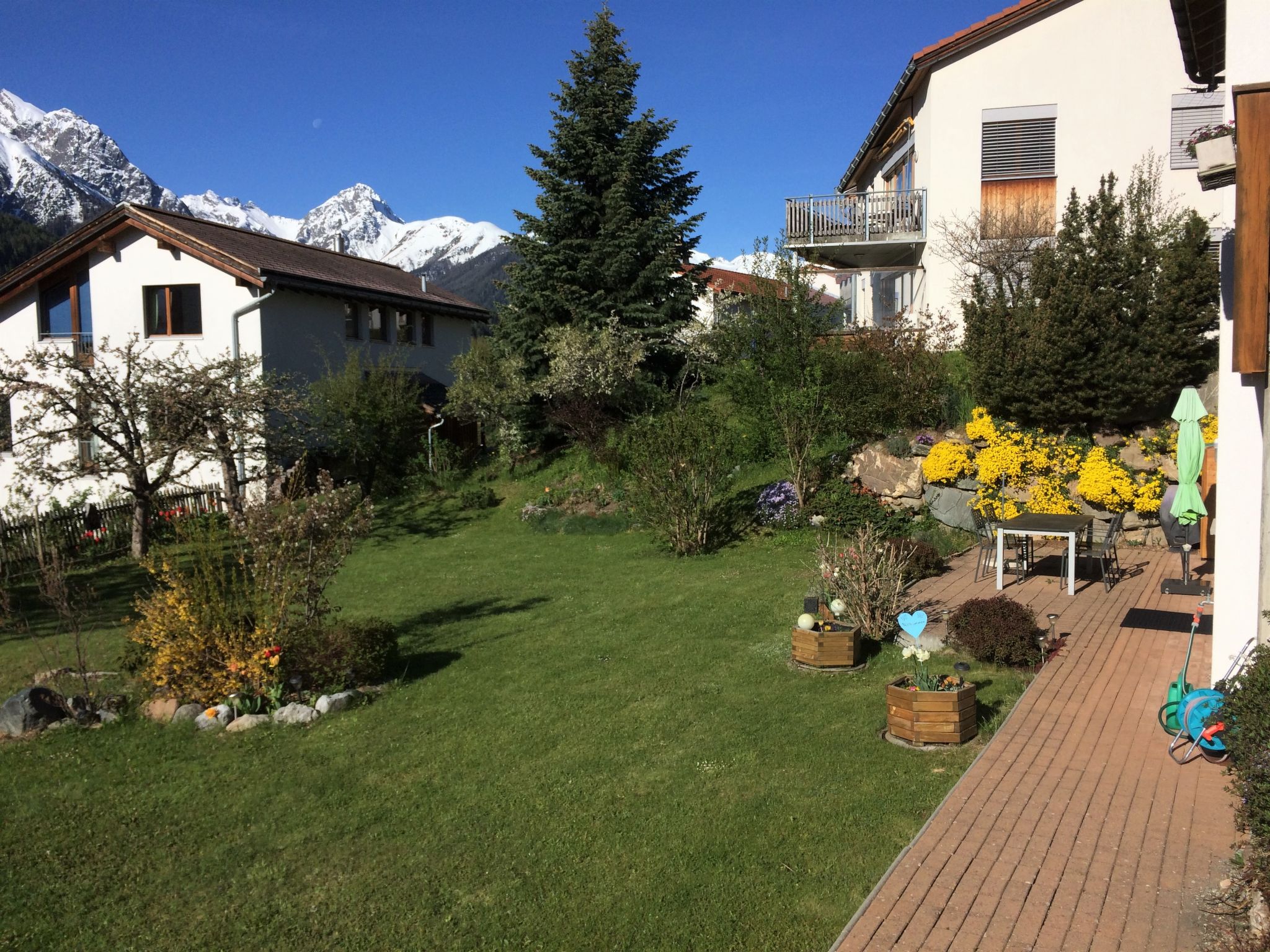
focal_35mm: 29
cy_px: 476
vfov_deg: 48.2
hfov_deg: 61.7
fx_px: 1064
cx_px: 635
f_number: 2.2
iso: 32
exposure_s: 1/3165
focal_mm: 4.15
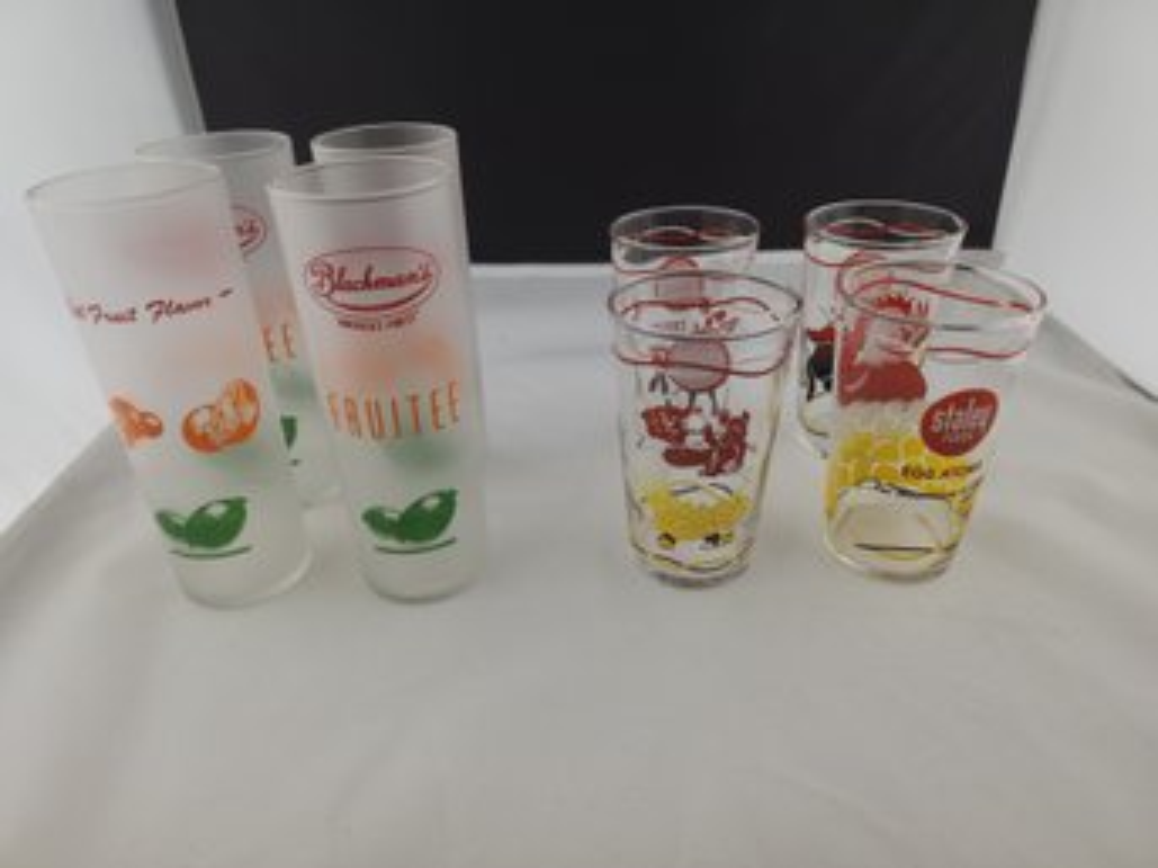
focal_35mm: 23
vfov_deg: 58.8
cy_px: 434
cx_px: 579
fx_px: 769
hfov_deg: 73.9
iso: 12
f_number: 1.8
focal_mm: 6.4
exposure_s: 1/283
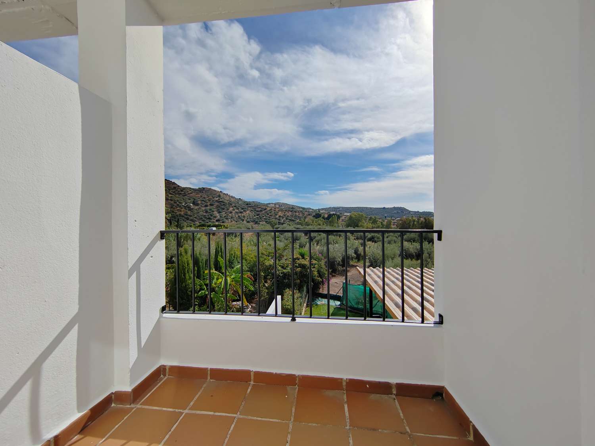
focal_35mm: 14
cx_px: 298
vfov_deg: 85.7
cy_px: 223
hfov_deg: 102.1
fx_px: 241
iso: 100
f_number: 2.2
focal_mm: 2.16
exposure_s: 1/3300
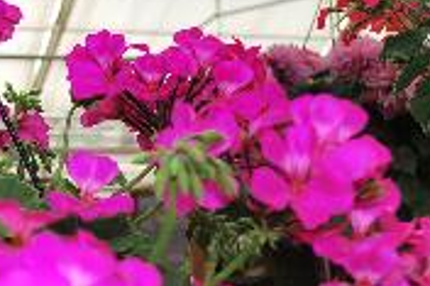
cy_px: 154
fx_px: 979
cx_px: -20
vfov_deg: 16.6
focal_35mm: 82
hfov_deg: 23.5
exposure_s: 1/200
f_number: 5.6
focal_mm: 24
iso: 100
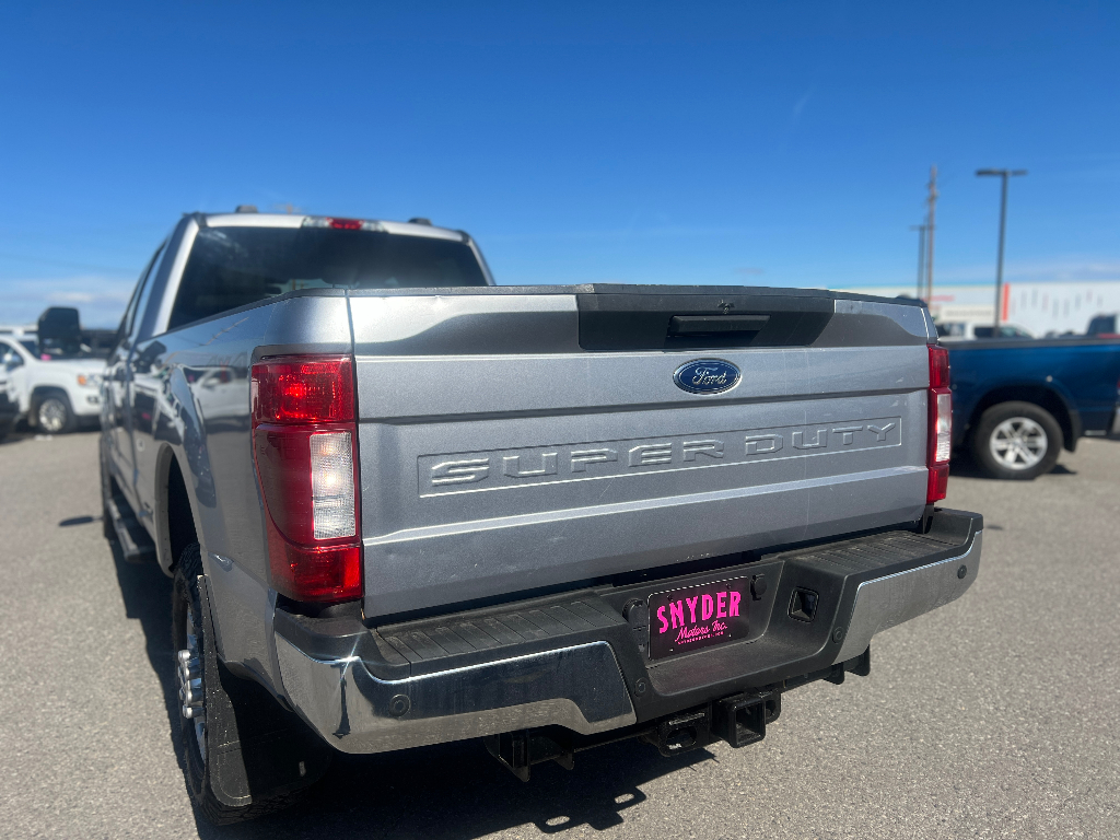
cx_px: 560
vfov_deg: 53.1
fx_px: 841
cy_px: 420
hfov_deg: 67.3
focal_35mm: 26
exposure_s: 1/4444
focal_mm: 5.7
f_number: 1.5
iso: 50
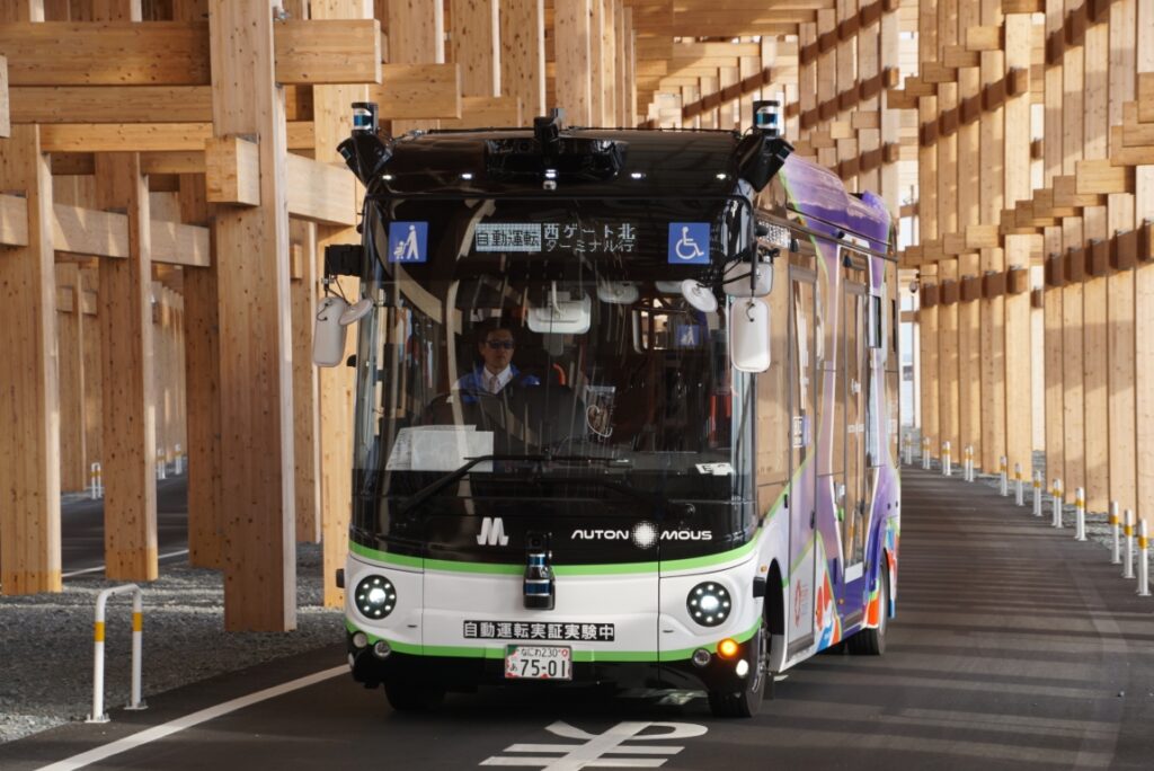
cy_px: 386
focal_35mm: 105
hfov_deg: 19.4
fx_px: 3368
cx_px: 577
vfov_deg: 13.1
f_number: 11
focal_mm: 70
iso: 100
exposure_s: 1/25
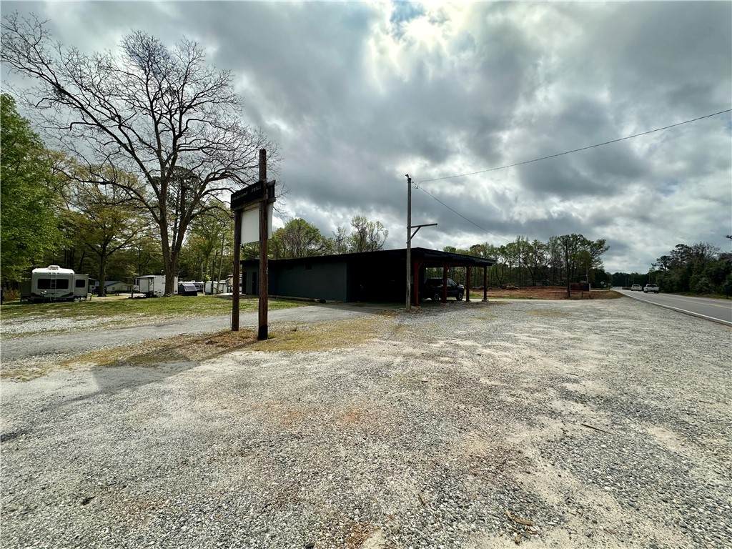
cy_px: 274
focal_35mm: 14
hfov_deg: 102.1
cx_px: 366
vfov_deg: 85.7
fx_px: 296
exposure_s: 1/4132
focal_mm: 2.22
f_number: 2.2
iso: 50
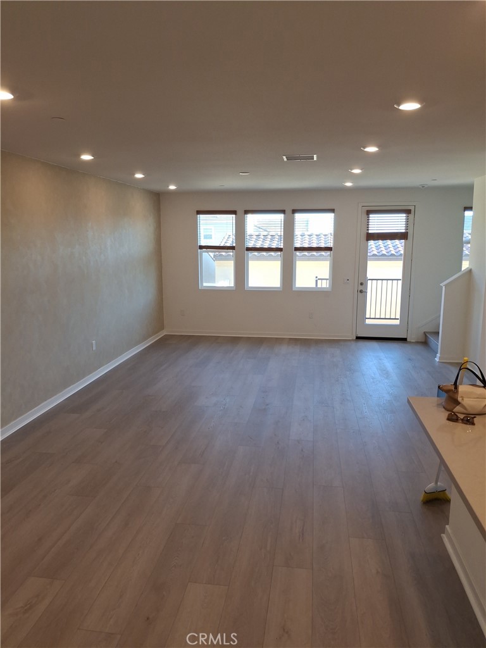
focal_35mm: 25
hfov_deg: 54.9
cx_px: 243
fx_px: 468
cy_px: 324
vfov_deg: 69.4
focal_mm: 4.69
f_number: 1.8
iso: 80
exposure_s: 1/120
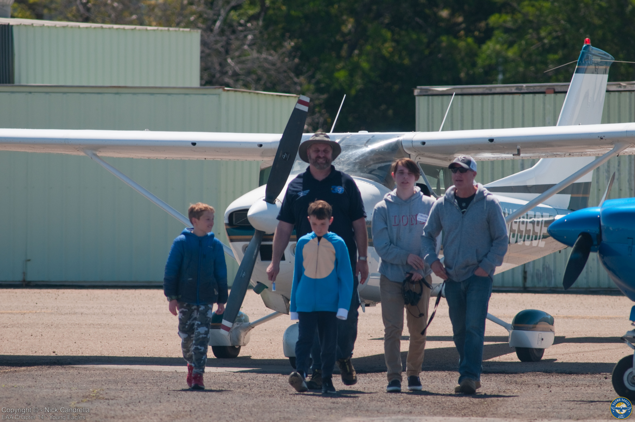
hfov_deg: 4.6
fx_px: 7928
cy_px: 211
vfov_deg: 3.0
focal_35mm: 450
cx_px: 318
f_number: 6.3
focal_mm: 300
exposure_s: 1/400
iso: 100
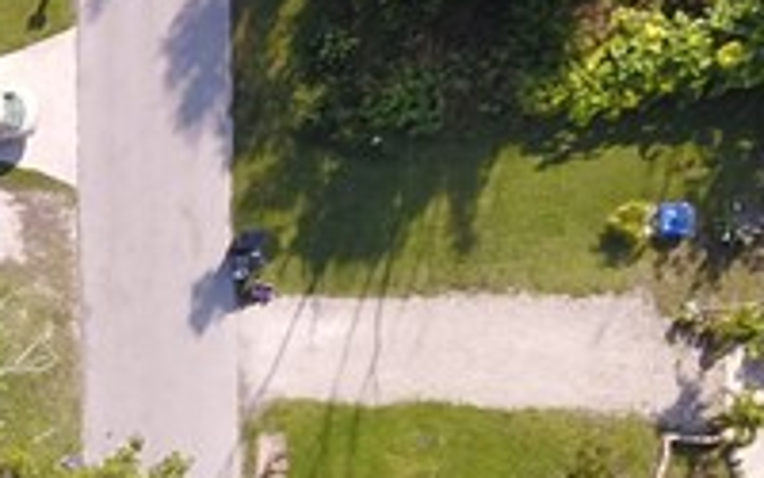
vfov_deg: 9.0
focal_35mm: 141
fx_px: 2936
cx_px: -989
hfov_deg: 12.2
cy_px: 803
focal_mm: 4.73
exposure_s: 1/438
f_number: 2.2
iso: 100
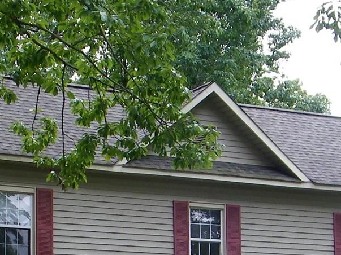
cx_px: 182
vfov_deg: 11.2
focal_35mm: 129
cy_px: 316
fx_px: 1271
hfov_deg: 15.3
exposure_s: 1/160
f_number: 3.7
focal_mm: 6.7
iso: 80
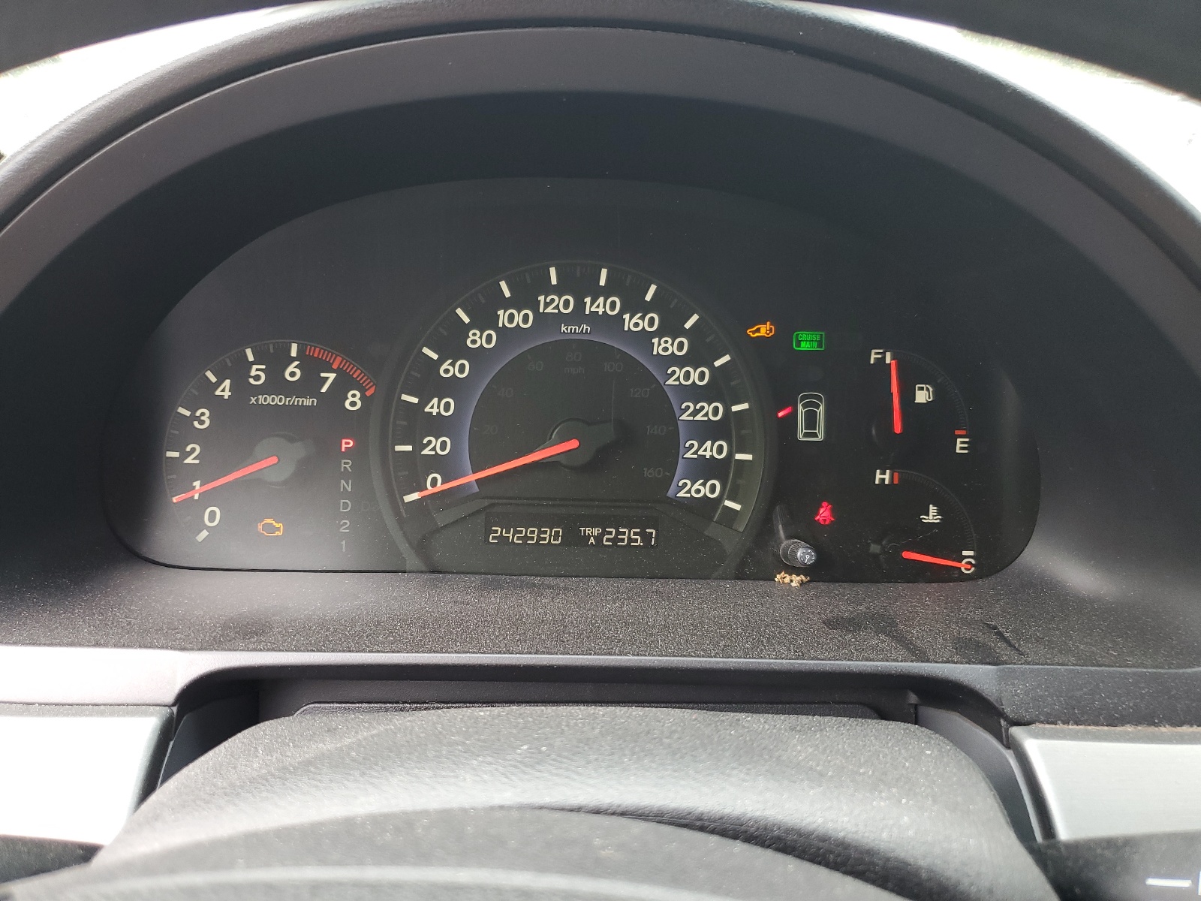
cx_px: 600
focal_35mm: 26
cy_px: 450
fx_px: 902
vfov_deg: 53.1
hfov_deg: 67.3
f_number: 1.5
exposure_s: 1/120
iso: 79
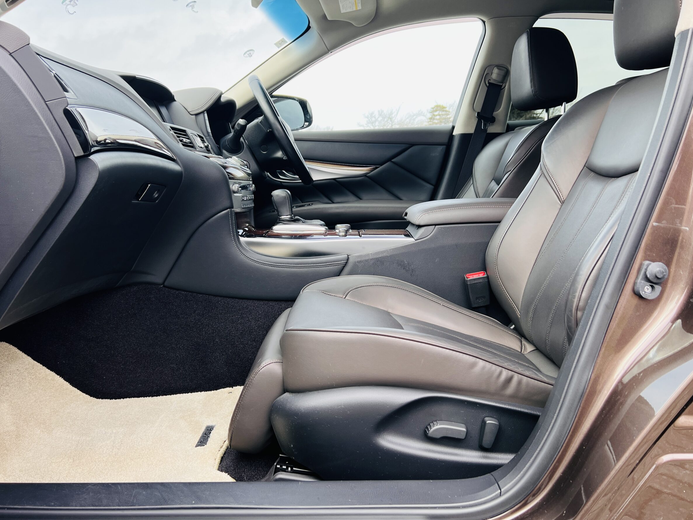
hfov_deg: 63.4
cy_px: 243
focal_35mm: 28
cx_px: 336
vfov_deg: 49.7
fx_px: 561
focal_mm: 5.7
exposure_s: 1/439
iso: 50
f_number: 1.5
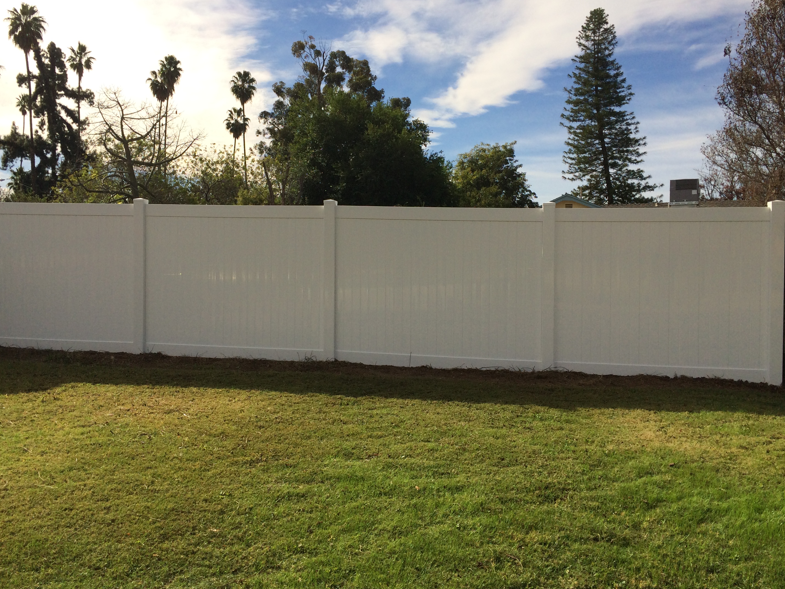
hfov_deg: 55.3
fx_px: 748
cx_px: 373
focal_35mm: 33
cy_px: 289
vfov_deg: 42.9
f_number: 2.2
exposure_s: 1/3731
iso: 50
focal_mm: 4.15
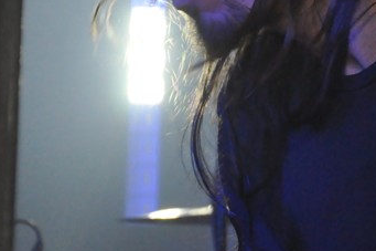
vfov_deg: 4.1
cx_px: 479
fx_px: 3523
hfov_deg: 6.1
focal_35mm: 338
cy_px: 21
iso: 2000
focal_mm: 75
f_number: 5.3
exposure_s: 1/250
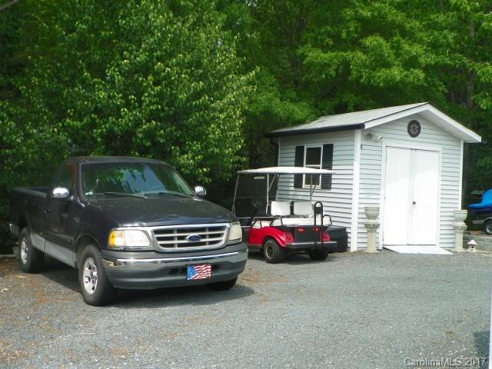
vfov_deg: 32.9
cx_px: 246
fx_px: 625
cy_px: 184
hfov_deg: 42.9
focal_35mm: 44
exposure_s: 1/250
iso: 64
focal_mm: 7.9
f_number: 4.5
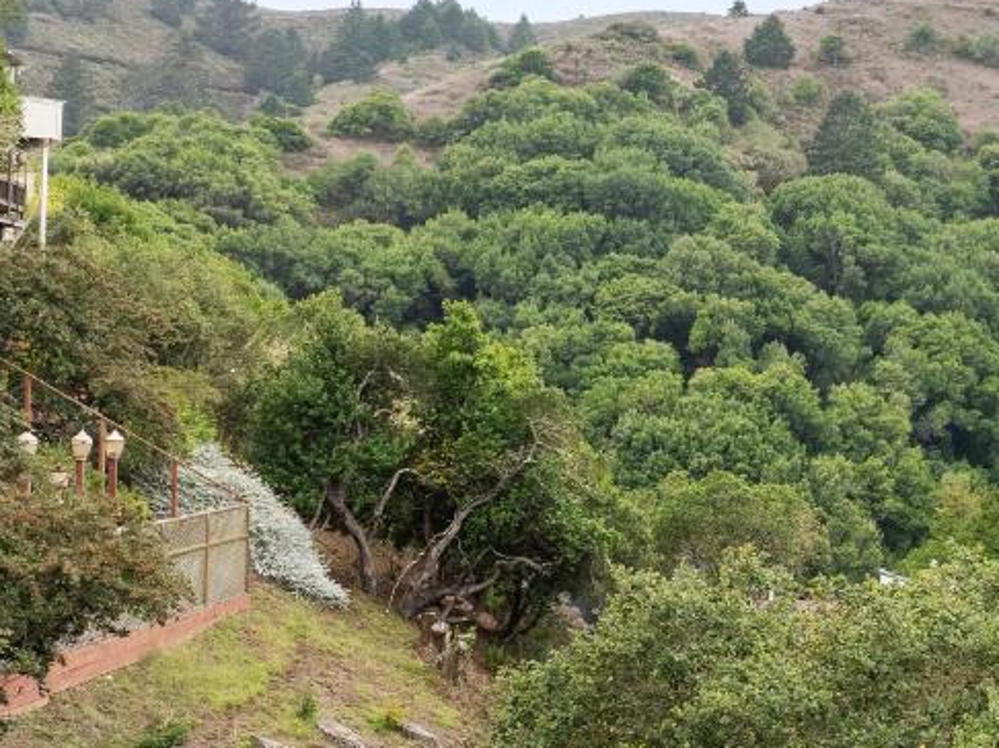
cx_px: 882
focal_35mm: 74
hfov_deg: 25.6
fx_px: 2135
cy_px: 763
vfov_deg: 19.3
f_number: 5.6
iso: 200
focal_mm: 12.3
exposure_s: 1/20
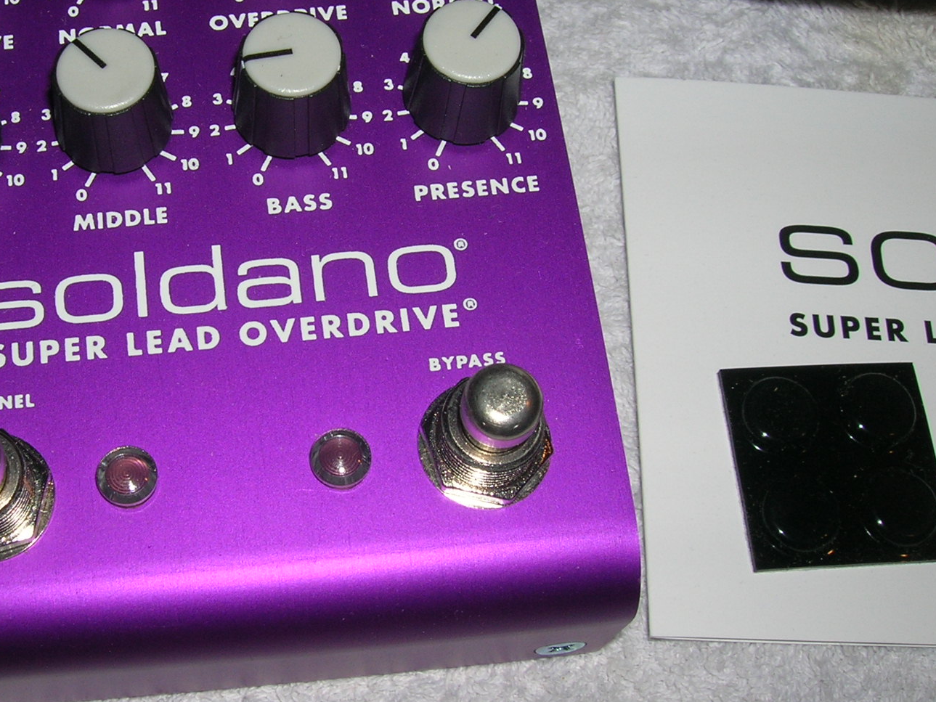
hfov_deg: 34.9
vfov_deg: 27.0
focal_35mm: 54
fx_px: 1460
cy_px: 315
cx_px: 259
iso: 50
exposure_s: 1/60.1
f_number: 4.9
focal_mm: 5.7
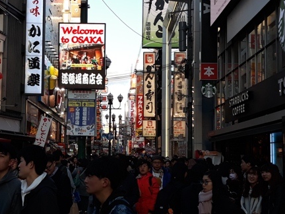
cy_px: 108
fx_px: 329
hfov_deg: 46.4
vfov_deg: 36.0
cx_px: 106
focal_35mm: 40
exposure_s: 1/218
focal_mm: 3.71
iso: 40
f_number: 1.7
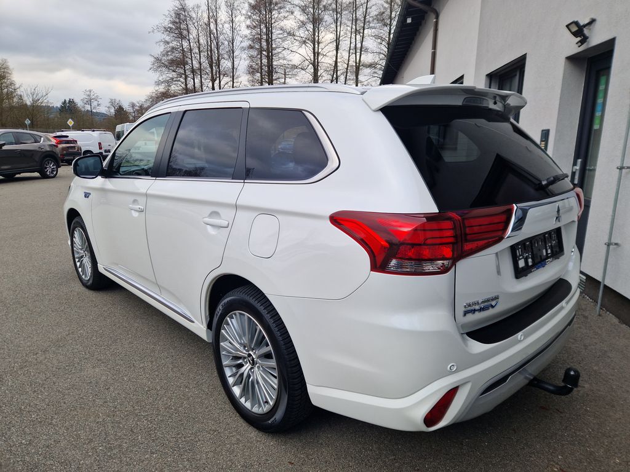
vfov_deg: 58.9
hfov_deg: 73.9
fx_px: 419
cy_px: 236
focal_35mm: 23
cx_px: 315
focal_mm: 5.4
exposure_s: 1/3521
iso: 50
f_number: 1.8
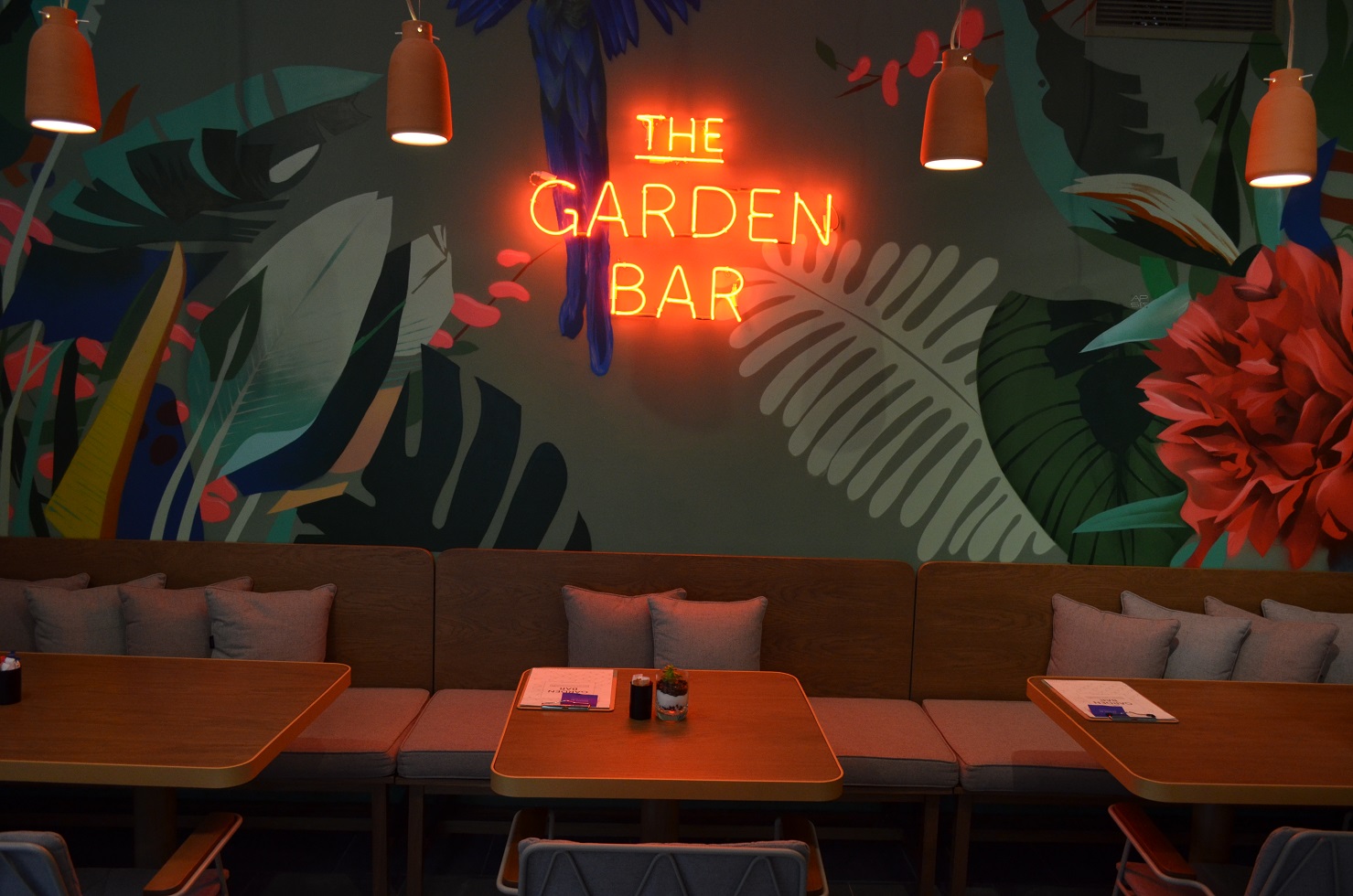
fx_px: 1013
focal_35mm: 27
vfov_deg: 47.7
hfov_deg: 67.5
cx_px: 676
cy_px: 448
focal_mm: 18
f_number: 4
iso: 720
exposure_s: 1/60
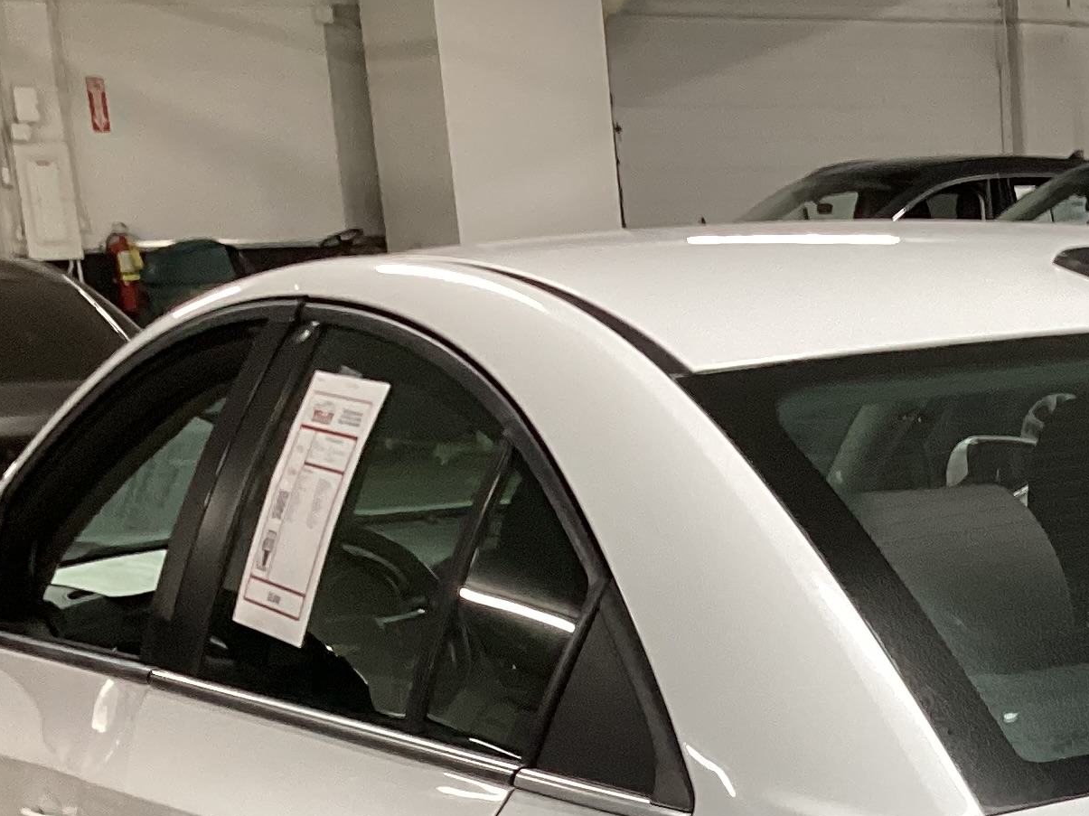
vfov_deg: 16.5
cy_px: 1089
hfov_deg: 22.0
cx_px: 1195
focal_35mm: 84
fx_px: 2642
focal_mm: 3.3
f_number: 2.4
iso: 125
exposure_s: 1/50
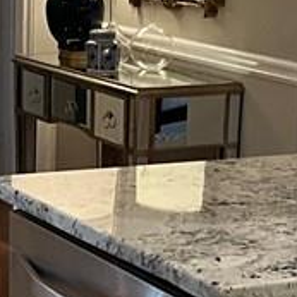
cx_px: 191
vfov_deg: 11.5
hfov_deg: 11.5
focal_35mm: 152
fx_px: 1475
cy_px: 89
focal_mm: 3
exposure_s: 1/60
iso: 100
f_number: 1.8
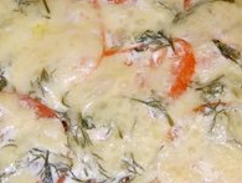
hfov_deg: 16.1
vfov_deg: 12.2
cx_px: 138
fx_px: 854
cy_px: 50
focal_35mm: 122
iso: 100
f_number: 3.5
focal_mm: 11
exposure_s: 1/45
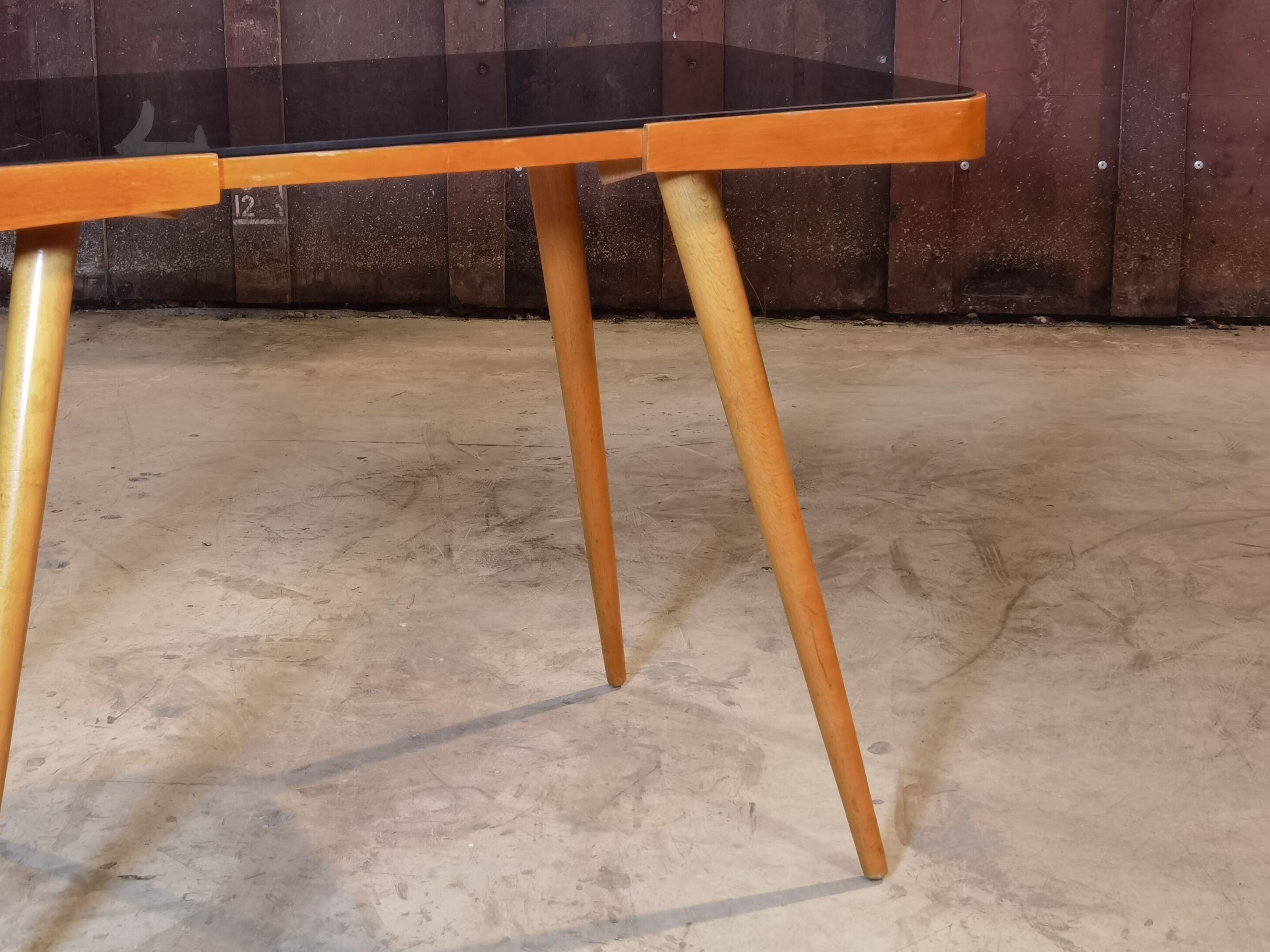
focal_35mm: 65
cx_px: 412
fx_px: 2385
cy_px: 558
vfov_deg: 22.6
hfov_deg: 29.6
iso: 160
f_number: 1.9
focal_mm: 6.71
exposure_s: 1/50
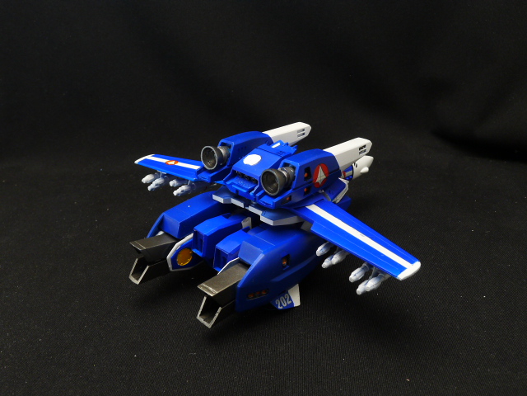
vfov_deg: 46.8
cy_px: 198
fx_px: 457
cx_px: 264
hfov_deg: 60.0
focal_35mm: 30
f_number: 5
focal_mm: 6.4
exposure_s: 1/4
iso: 200
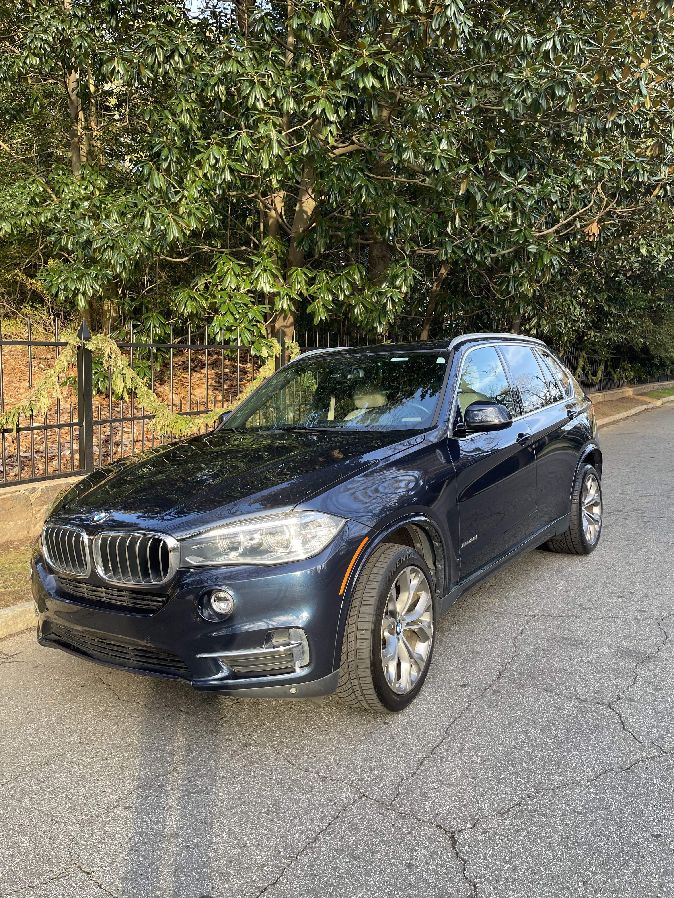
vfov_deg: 69.4
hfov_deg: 54.9
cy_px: 449
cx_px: 337
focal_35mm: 25
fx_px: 649
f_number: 1.6
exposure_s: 1/121
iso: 64
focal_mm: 5.1
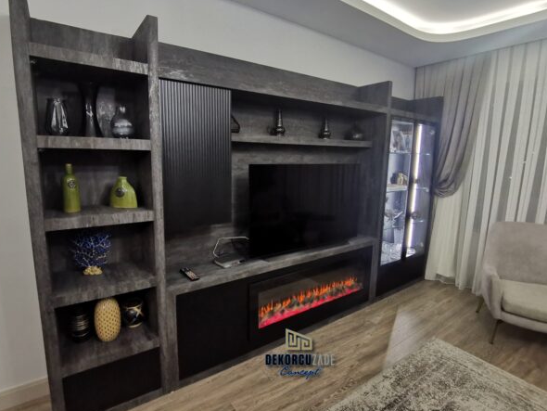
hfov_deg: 87.7
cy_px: 202
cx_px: 261
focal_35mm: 18
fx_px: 285
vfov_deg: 71.6
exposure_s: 1/33.3
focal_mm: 2.26
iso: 640
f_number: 2.2
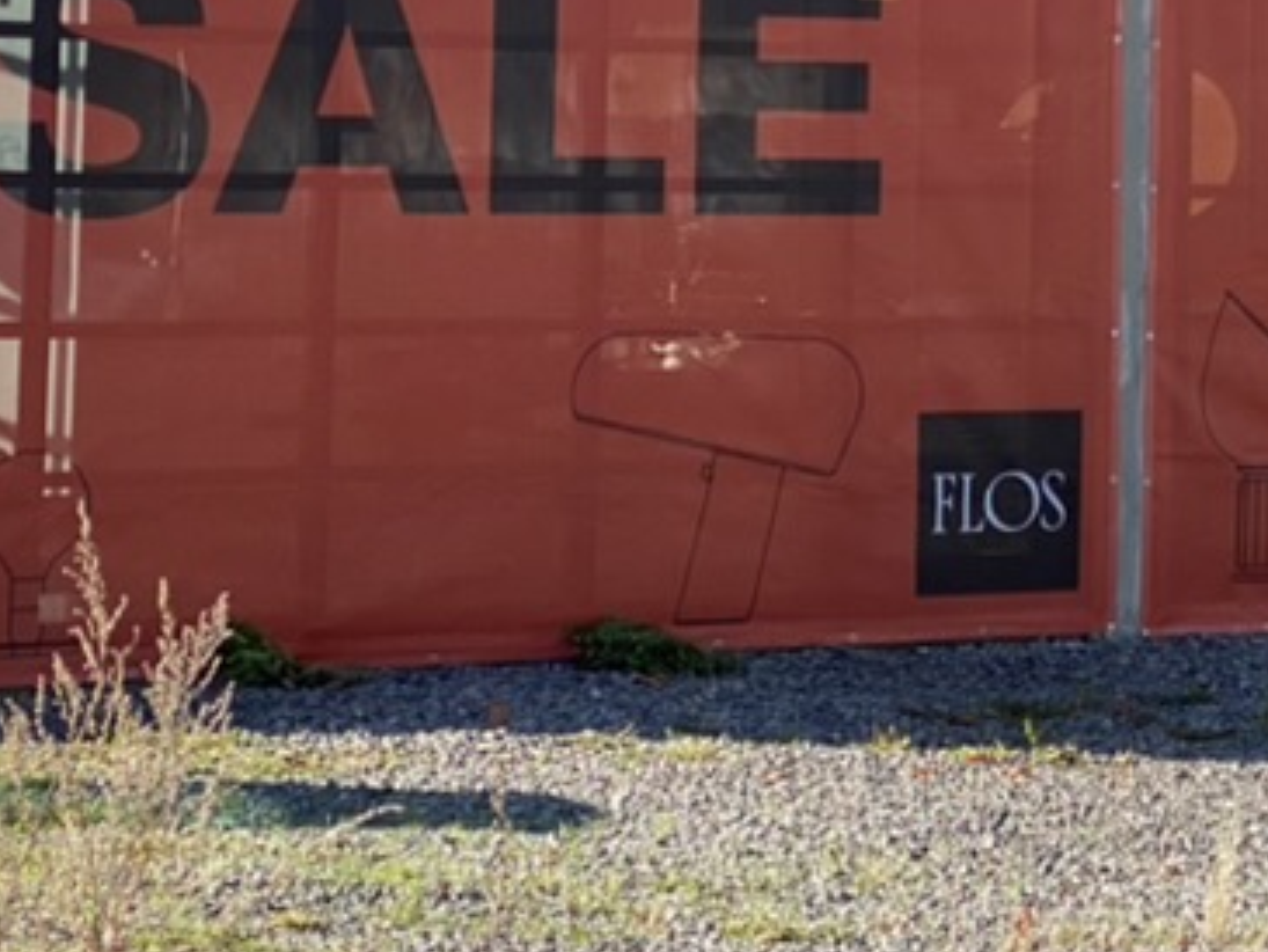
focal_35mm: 146
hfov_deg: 13.2
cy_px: -174
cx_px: 1410
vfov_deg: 10.0
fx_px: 5350
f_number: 2
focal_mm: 6
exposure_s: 1/1142
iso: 20
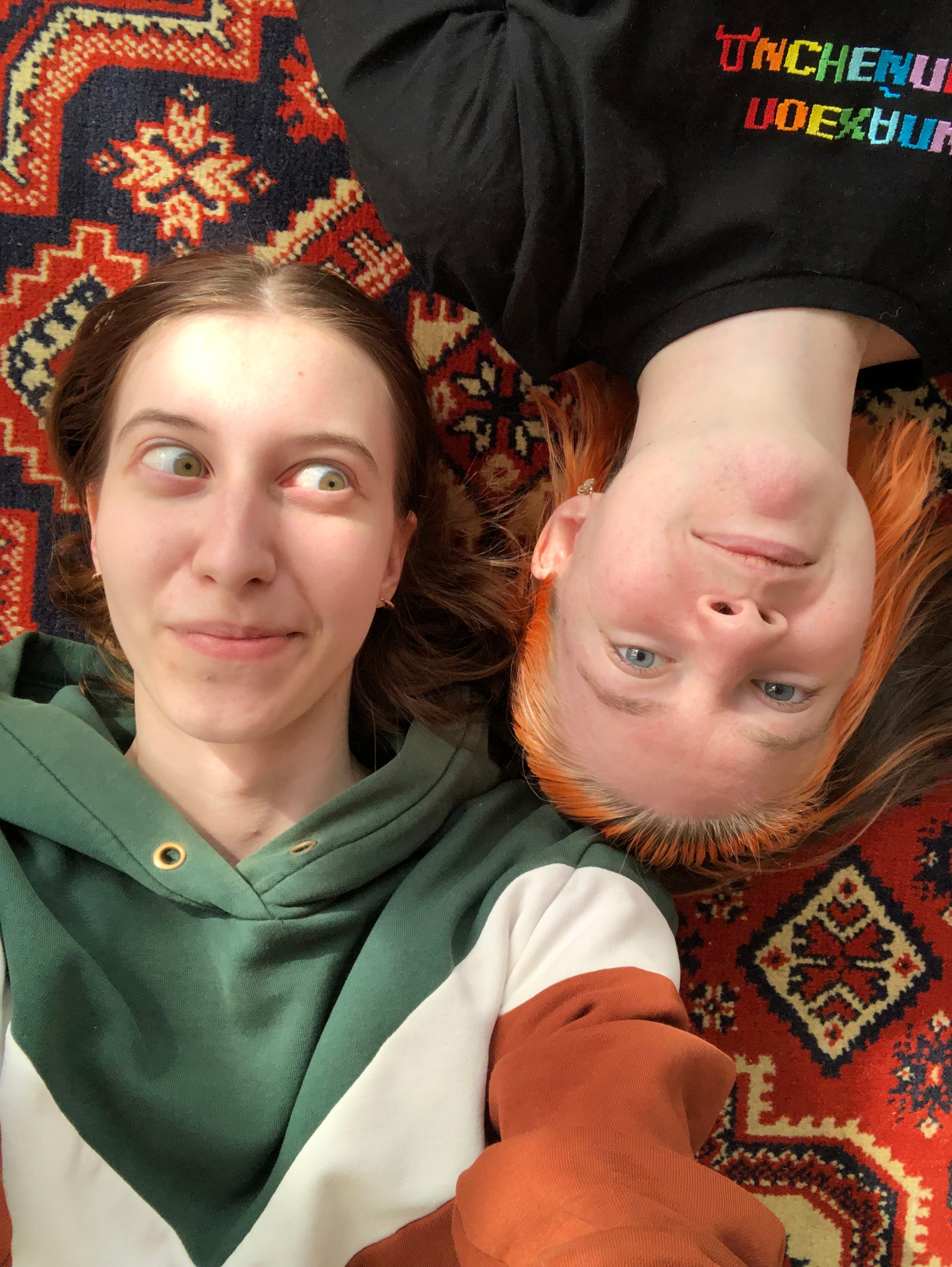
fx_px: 1172
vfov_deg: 56.8
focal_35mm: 32
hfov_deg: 44.2
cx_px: 476
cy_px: 634
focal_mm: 2.87
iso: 50
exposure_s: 1/120
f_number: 2.2
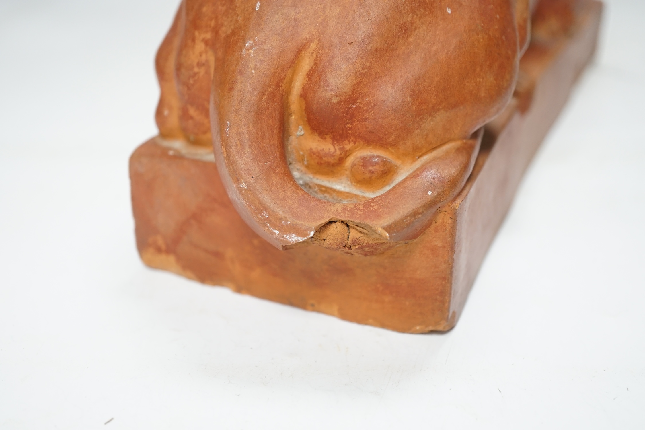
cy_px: 215
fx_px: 806
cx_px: 322
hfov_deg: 43.6
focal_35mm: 45
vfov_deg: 29.9
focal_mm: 30
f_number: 3.5
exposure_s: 1/60
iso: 640
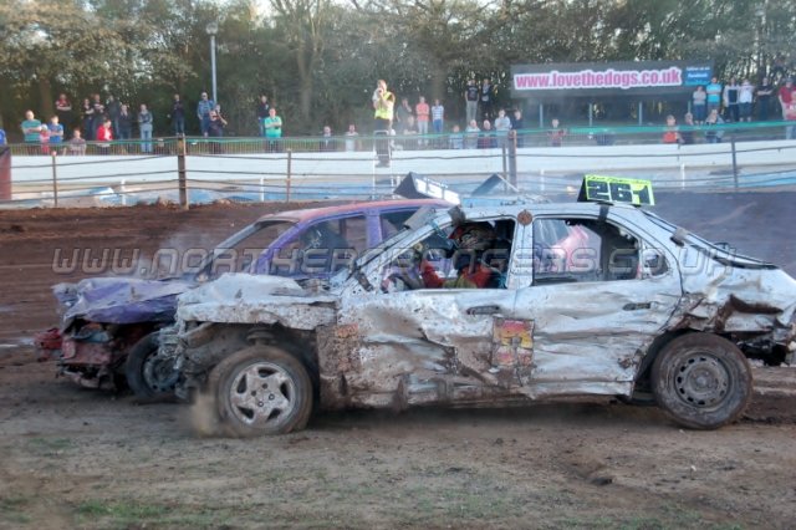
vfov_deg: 22.6
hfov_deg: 33.4
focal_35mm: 60
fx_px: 1326
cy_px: 265
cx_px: 398
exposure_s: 1/320
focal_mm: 40
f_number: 4.8
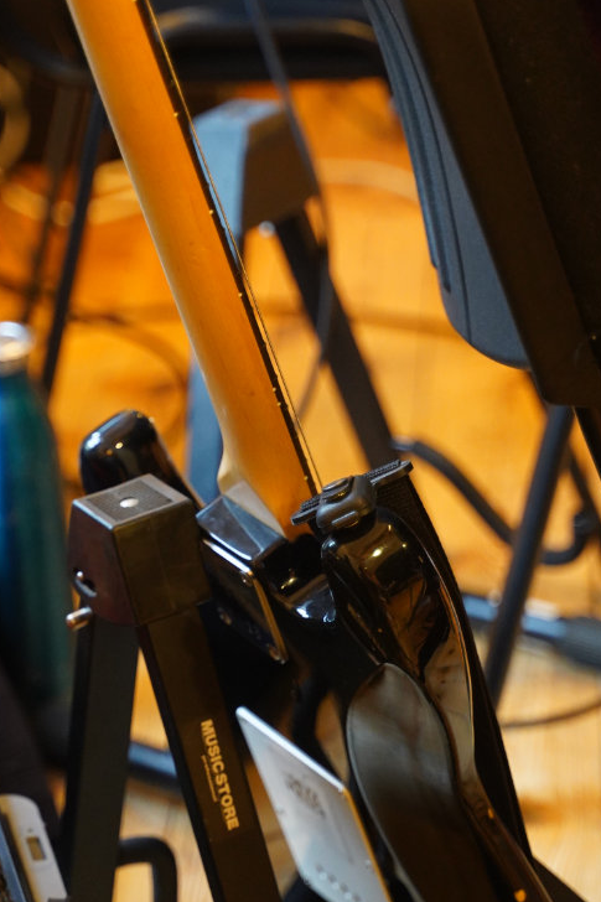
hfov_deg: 11.1
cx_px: 262
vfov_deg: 16.7
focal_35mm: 123
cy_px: 419
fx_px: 3081
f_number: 2.8
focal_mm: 70
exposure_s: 1/160
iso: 4000
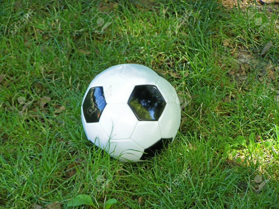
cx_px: 140
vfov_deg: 8.8
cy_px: 104
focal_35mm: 169
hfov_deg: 11.7
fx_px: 1363
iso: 160
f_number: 3.2
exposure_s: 1/80
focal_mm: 28
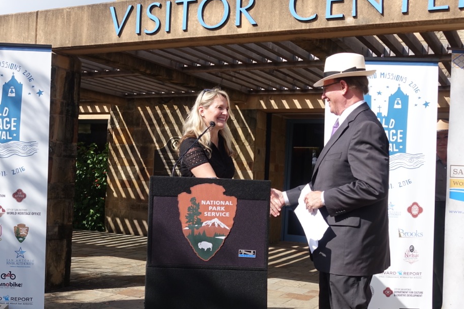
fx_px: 618
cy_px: 182
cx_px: 179
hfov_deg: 40.9
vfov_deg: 28.0
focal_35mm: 48
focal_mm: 12.64
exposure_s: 1/640
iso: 125
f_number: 4
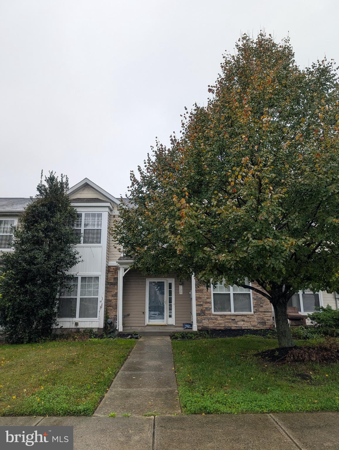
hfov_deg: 56.9
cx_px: 170
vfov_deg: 71.5
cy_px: 225
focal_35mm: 24
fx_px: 313
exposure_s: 1/430
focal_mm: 6.9
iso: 22
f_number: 1.68
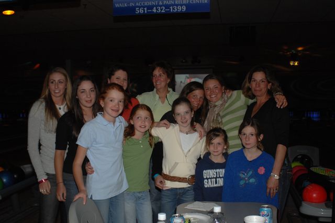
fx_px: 390
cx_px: 168
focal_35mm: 42
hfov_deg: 46.5
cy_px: 112
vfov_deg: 31.8
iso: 400
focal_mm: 28
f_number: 3.5
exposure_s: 1/125
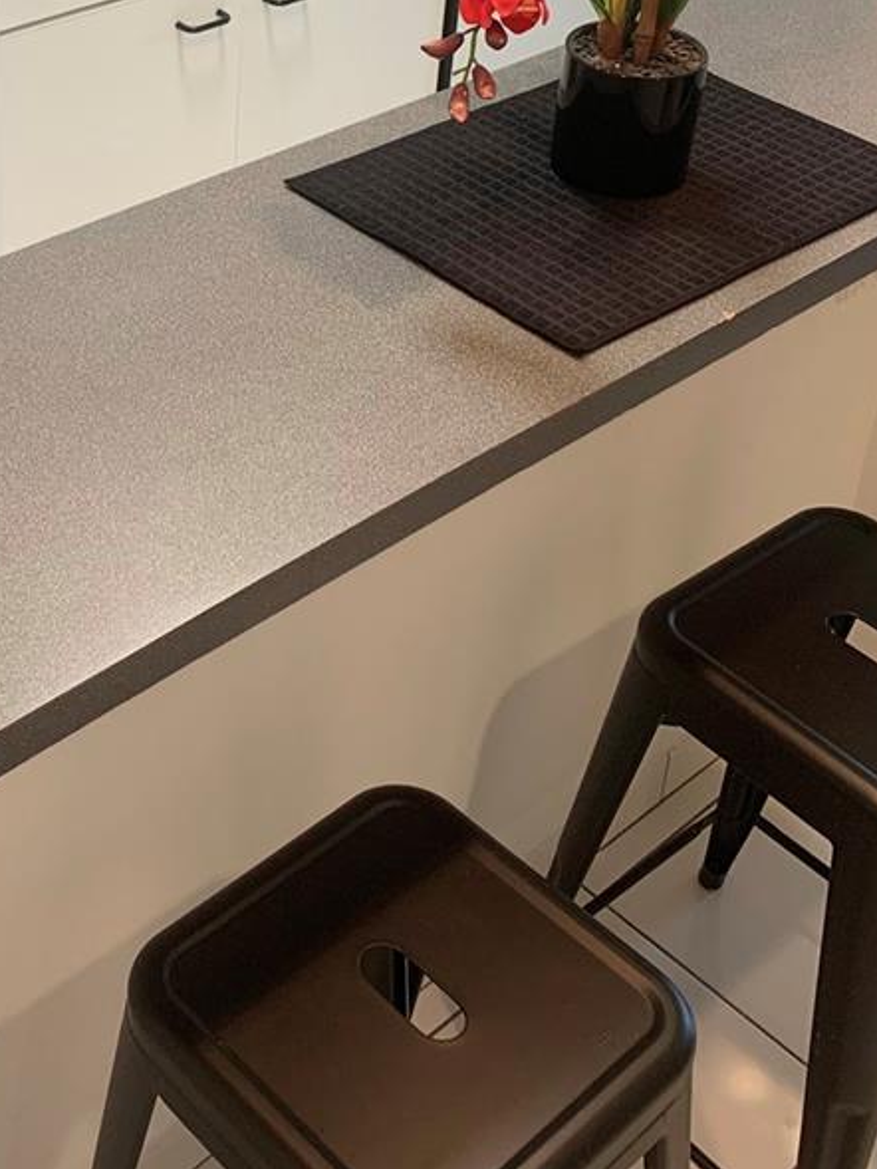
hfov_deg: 27.1
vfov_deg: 34.8
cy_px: 204
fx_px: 1790
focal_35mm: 53
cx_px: 200
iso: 100
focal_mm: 4.25
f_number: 1.8
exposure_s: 1/60
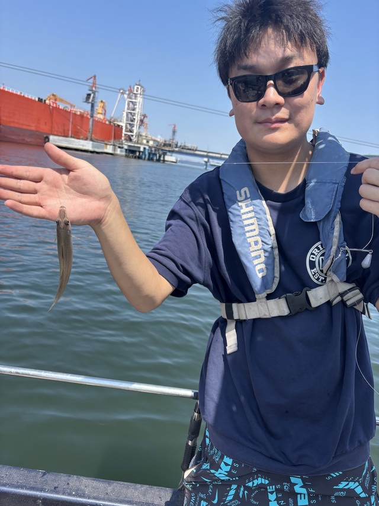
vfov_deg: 67.3
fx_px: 380
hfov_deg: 53.0
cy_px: 253
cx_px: 190
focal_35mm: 26
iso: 50
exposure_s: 1/1695
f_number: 1.6
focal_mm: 5.96
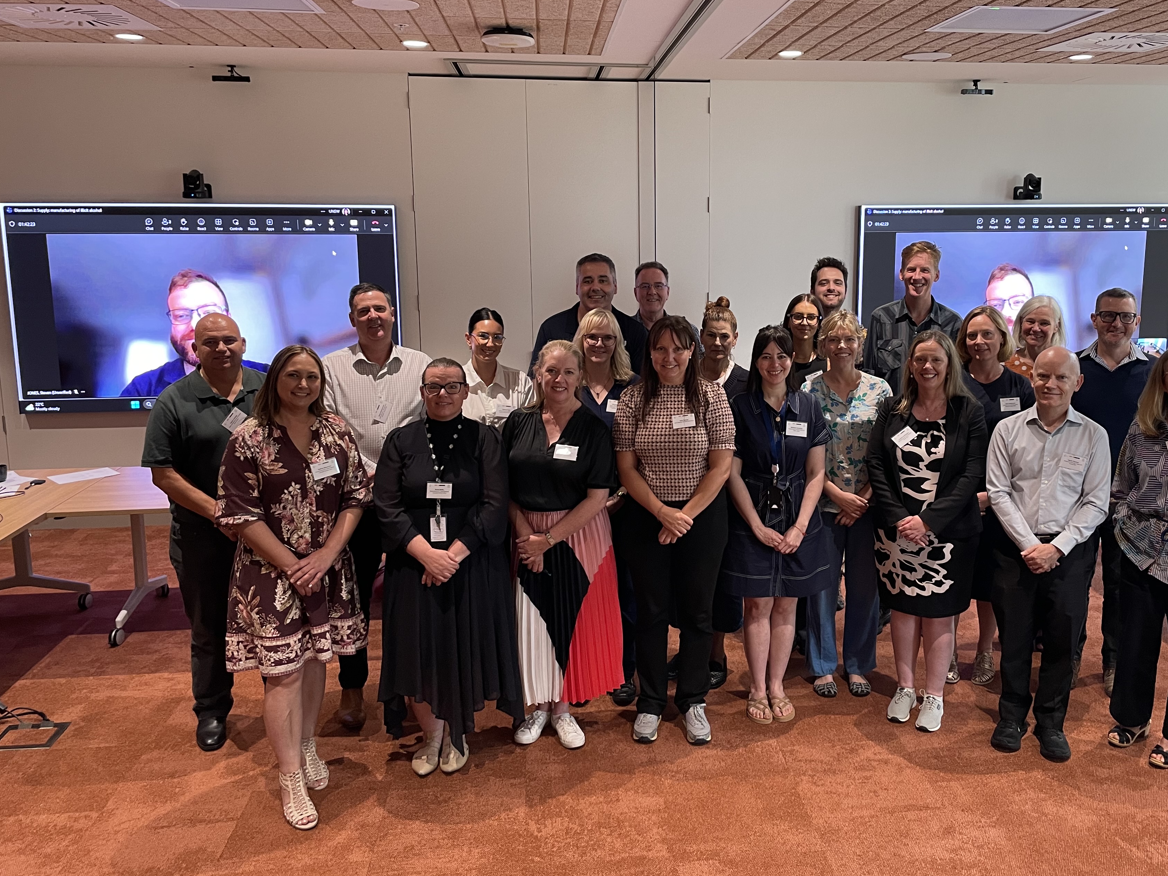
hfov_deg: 58.0
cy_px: 374
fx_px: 1046
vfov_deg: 45.3
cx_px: 691
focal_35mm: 31
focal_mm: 4.2
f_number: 1.6
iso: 125
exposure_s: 1/63
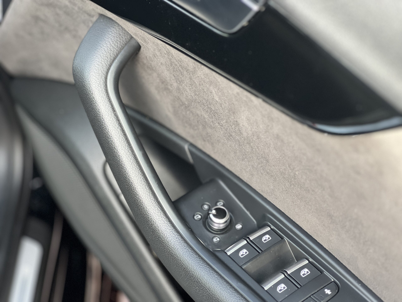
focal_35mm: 77
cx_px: 201
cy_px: 151
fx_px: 894
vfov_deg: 19.1
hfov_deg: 25.3
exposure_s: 1/97
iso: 250
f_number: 2.8
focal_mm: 9
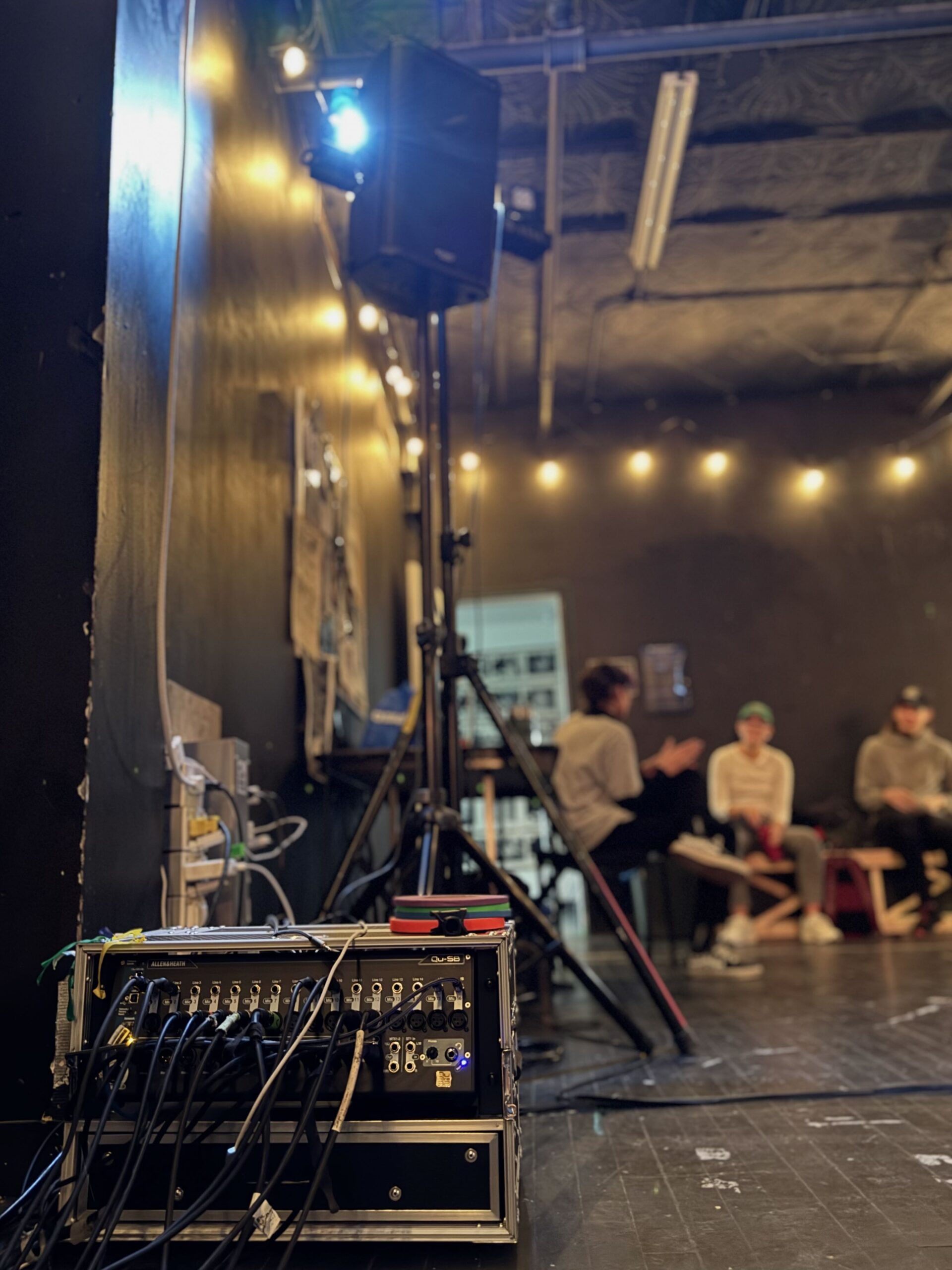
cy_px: 635
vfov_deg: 71.6
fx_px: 880
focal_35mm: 24
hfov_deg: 56.8
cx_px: 476
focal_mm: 6.76
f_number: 1.78
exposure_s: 1/15
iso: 1600
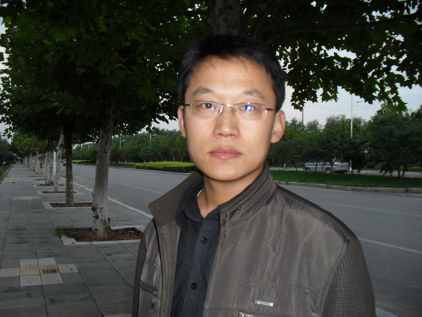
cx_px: 211
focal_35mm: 35
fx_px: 427
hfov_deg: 52.6
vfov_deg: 40.7
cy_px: 158
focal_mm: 6.3
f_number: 3.2
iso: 200
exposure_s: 1/45
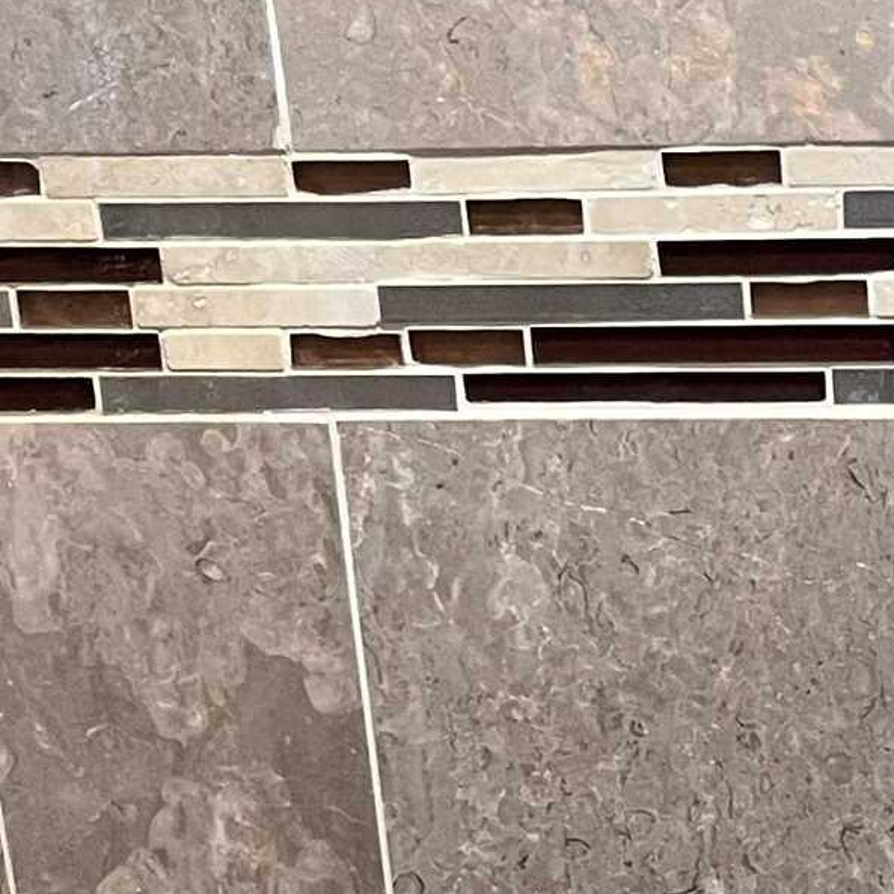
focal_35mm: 119
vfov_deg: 14.1
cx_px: 1339
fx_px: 3477
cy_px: 1117
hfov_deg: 13.8
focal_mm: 5.1
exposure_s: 1/60
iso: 200
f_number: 1.6
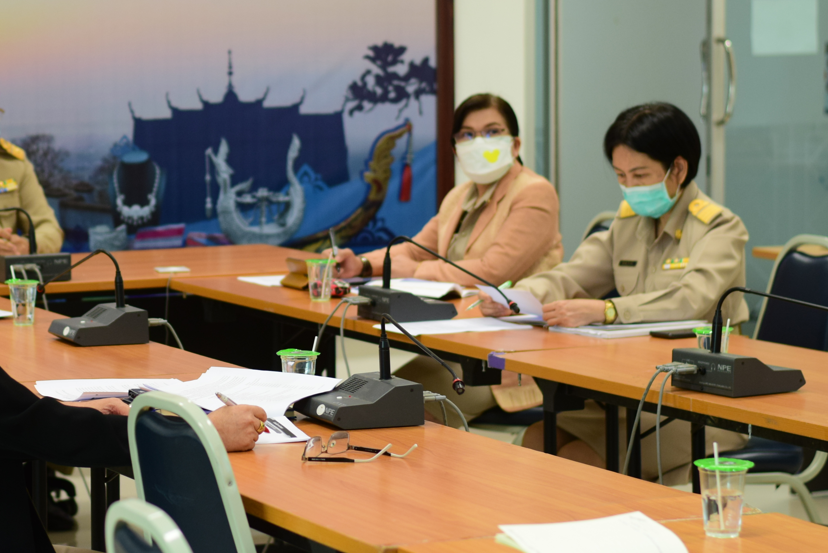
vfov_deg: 11.9
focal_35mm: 115
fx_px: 2646
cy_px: 176
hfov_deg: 17.7
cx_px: 232
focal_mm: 50
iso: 500
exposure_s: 1/160
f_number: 2.8
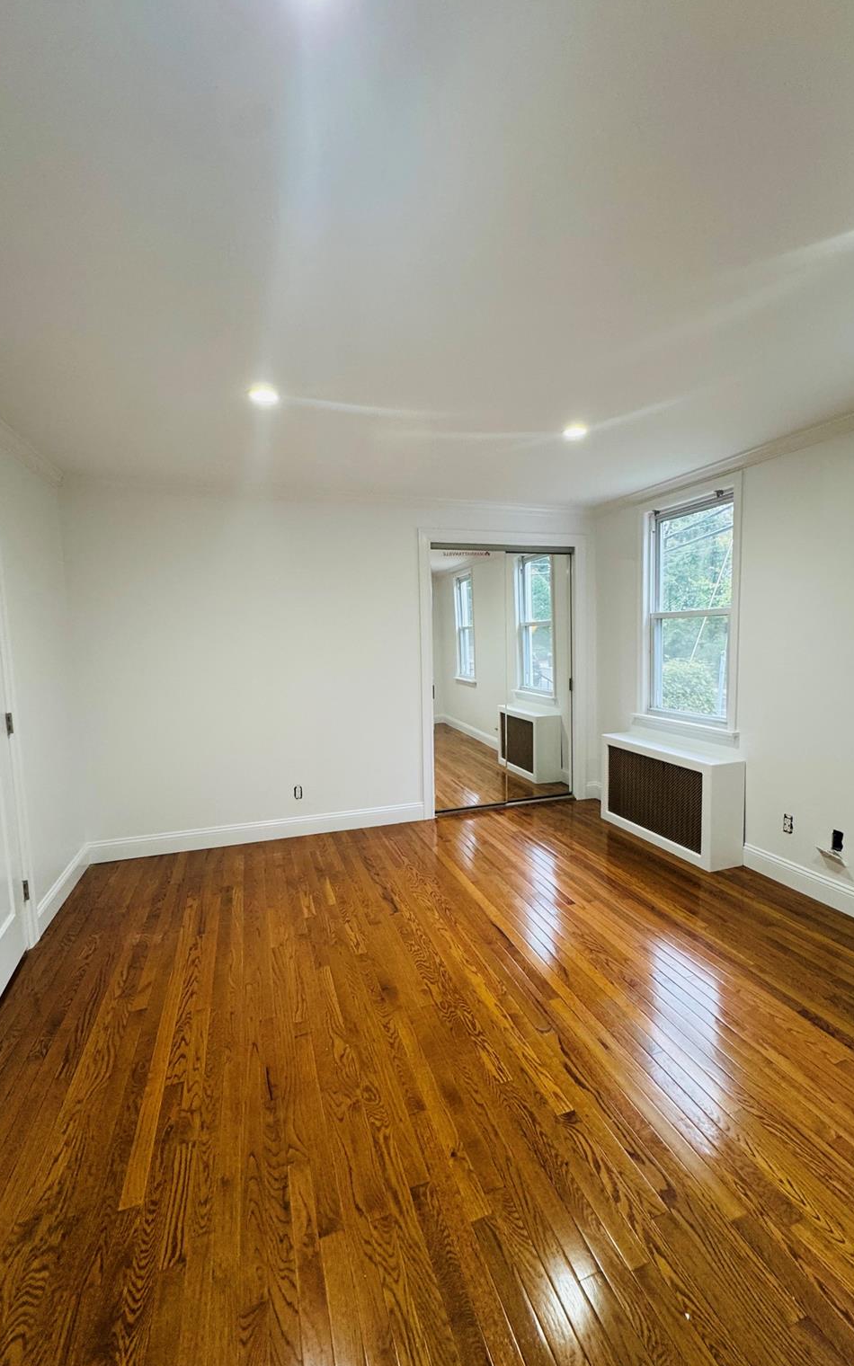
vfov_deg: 101.5
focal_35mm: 15
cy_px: 683
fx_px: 559
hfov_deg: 74.8
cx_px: 446
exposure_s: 1/60
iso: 250
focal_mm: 2.22
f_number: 2.2
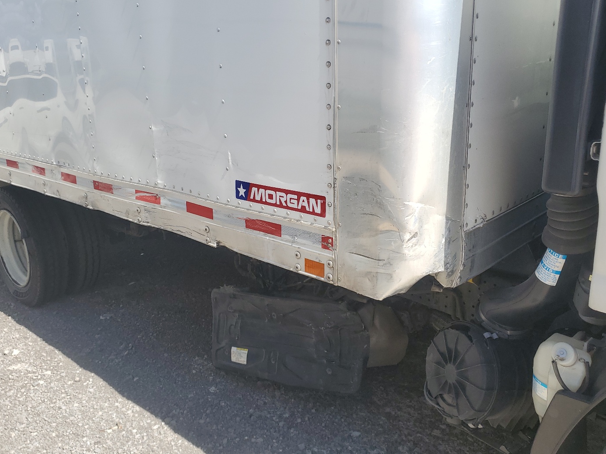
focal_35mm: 30
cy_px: 216
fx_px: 525
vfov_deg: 46.8
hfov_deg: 59.9
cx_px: 289
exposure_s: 1/2000
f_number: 1.5
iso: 50
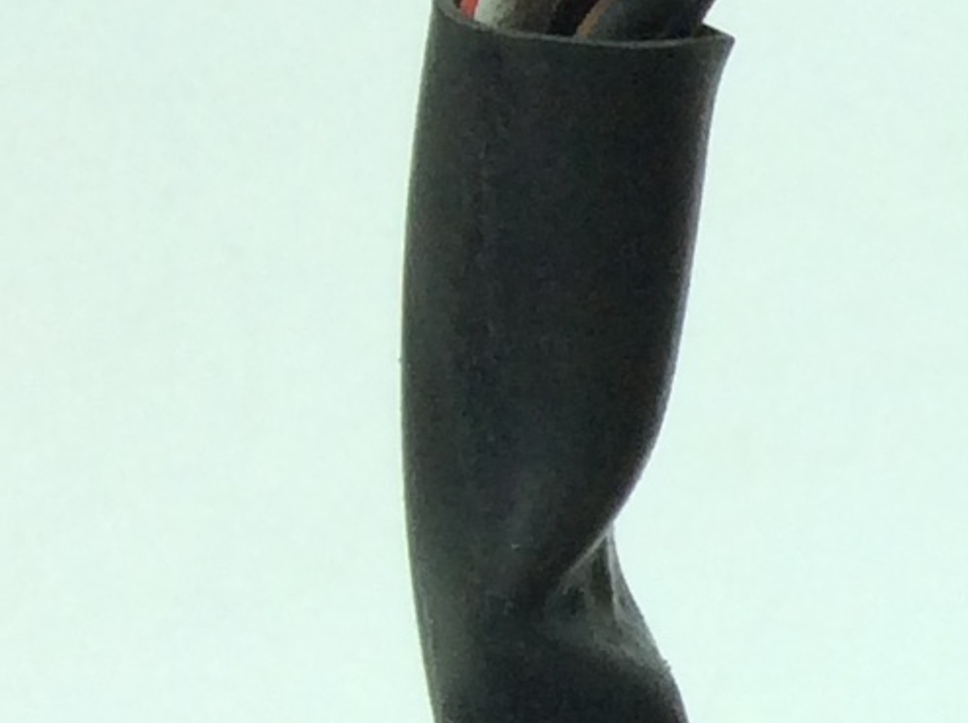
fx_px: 4691
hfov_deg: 10.0
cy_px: 876
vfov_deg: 8.7
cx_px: 2455
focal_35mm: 168
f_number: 2.4
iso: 32
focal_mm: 3.3
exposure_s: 1/327
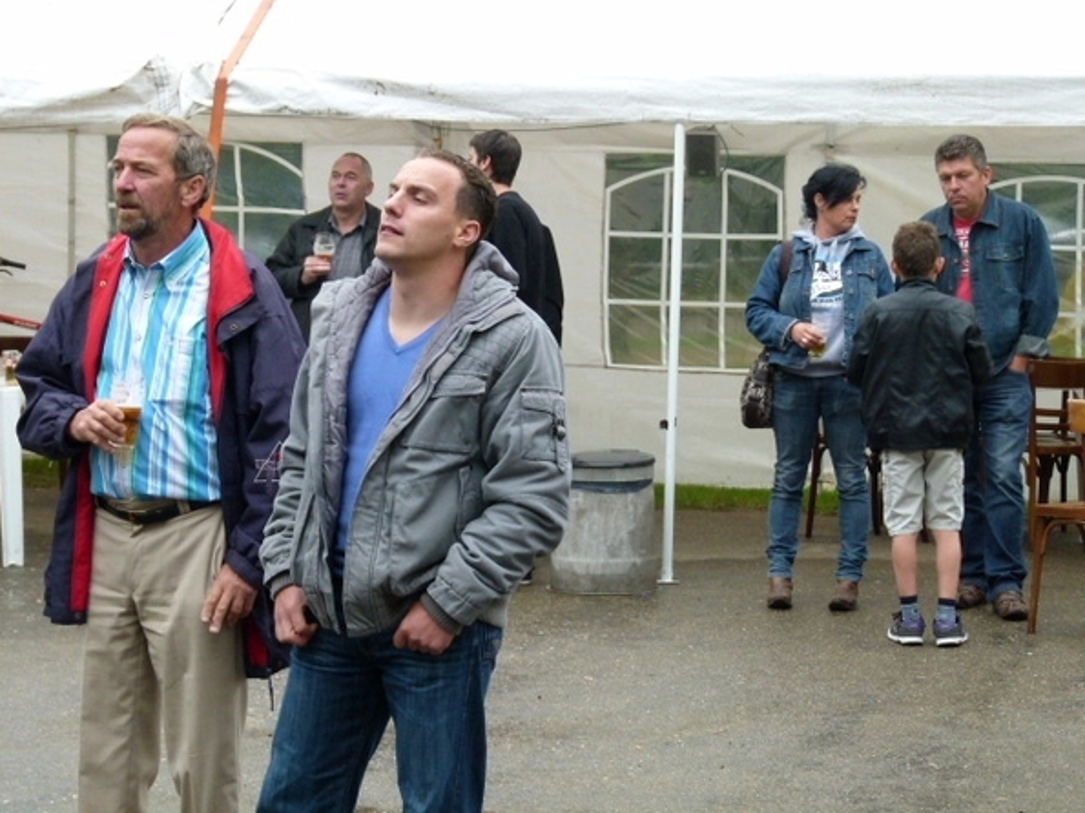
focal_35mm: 114
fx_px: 3572
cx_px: 540
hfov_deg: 17.3
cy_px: 405
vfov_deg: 13.0
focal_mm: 20.4
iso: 160
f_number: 3.5
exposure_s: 1/60
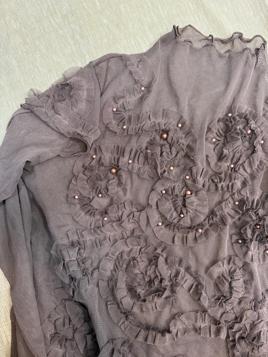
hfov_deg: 56.8
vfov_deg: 71.6
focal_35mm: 24
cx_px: 134
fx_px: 248
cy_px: 178
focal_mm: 6.76
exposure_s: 1/60
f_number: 1.78
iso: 400
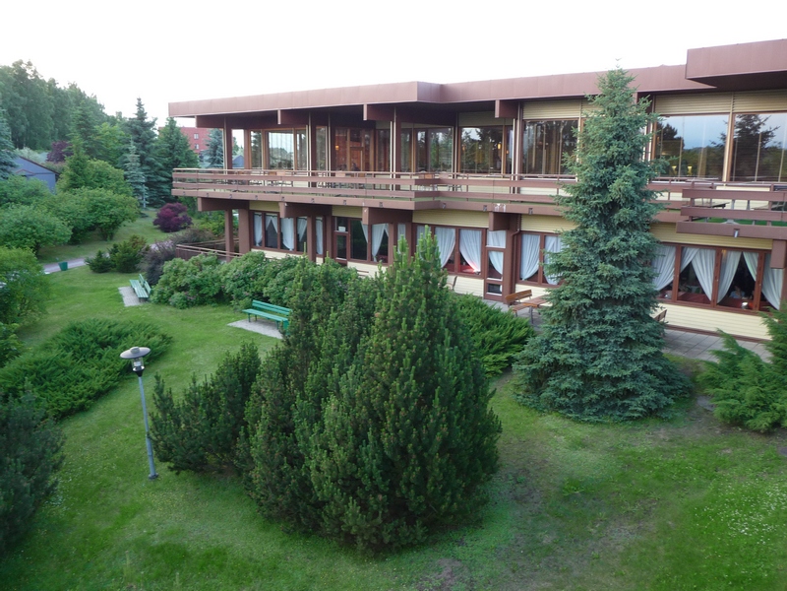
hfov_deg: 60.0
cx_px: 394
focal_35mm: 30
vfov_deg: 46.8
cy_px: 296
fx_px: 682
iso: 125
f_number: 3.4
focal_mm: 5
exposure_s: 1/30
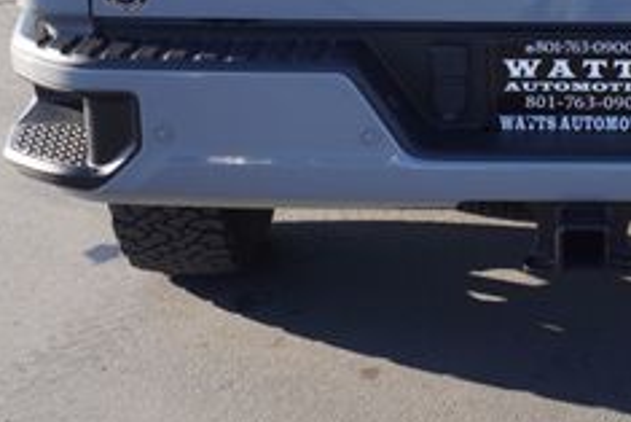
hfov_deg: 20.4
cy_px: -108
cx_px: 572
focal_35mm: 98
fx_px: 1719
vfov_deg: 13.5
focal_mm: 24
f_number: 6.3
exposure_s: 1/100
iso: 100
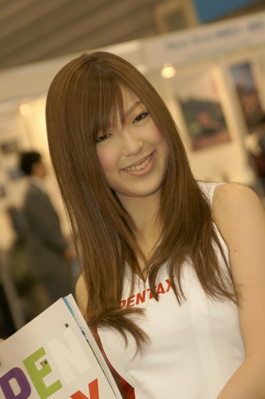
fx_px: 1161
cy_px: 200
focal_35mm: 105
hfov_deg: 13.0
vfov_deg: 19.5
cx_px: 132
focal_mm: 70
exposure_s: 1/100
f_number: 3.5
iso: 200
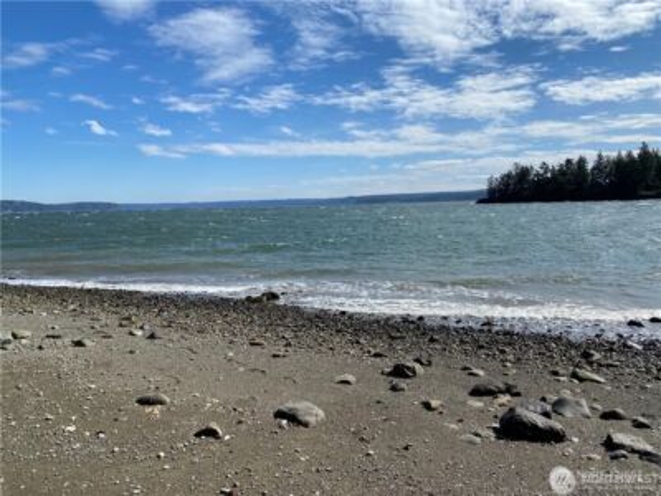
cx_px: 330
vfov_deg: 53.1
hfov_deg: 67.3
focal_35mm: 26
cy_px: 248
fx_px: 496
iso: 32
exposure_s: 1/4831
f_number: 1.8
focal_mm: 4.25
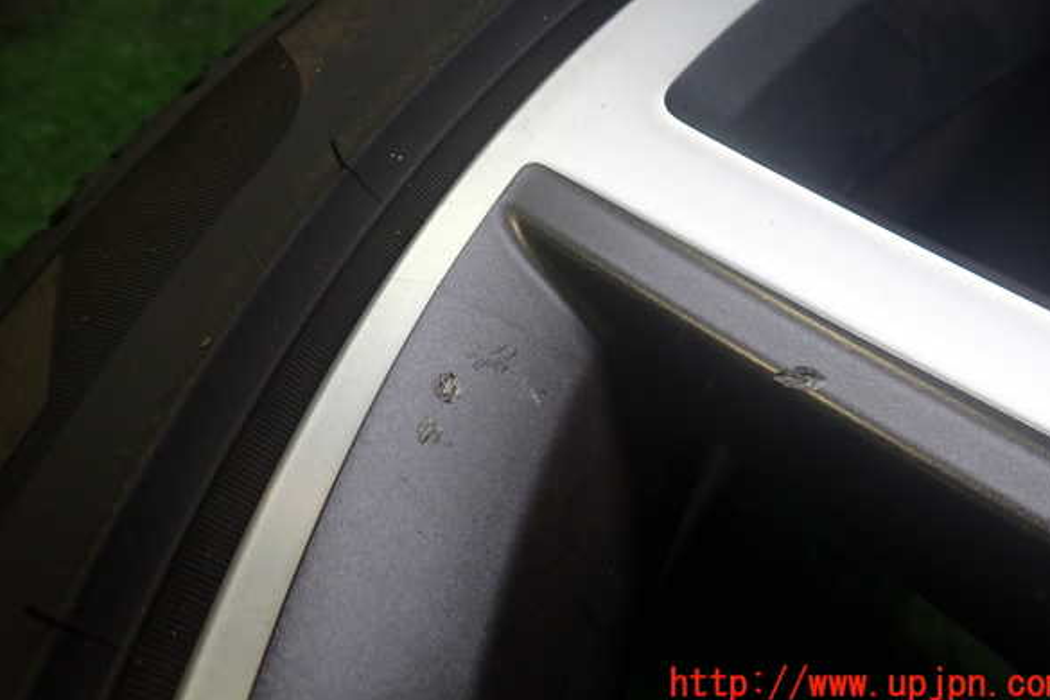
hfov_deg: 58.7
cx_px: 537
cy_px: 303
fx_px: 933
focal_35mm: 32
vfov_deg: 41.0
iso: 200
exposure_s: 1/80
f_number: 2.3
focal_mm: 5.4
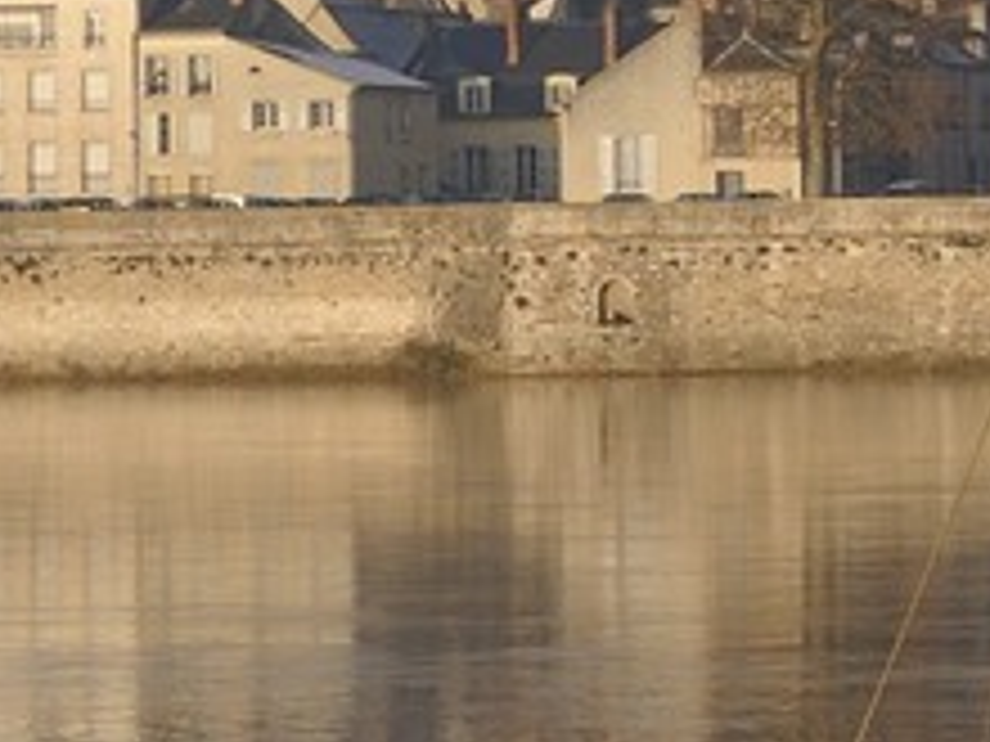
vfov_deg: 5.3
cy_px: 121
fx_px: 7979
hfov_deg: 6.4
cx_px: 3123
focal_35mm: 279
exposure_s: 1/125
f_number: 14
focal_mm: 40
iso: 200
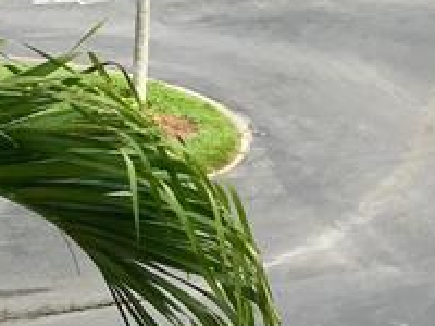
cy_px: -276
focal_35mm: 124
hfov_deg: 15.5
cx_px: 463
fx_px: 1558
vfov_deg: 11.1
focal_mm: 3.3
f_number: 2.4
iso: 25
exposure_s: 1/1058
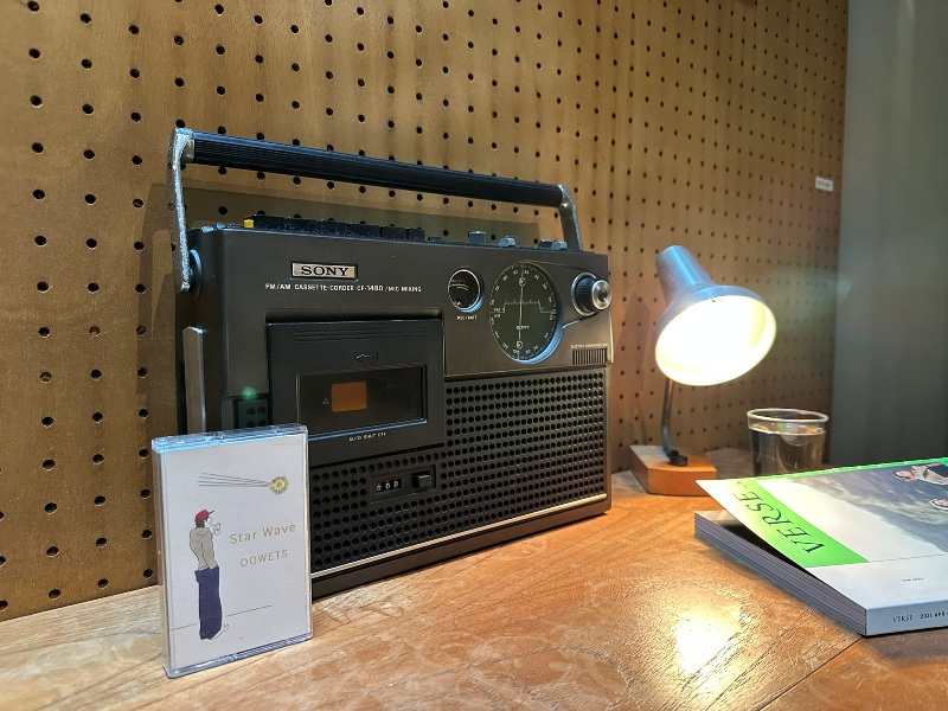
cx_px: 474
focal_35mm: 24
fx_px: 657
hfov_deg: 71.6
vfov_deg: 56.8
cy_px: 356
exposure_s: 1/40
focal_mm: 6.86
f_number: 1.78
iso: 640
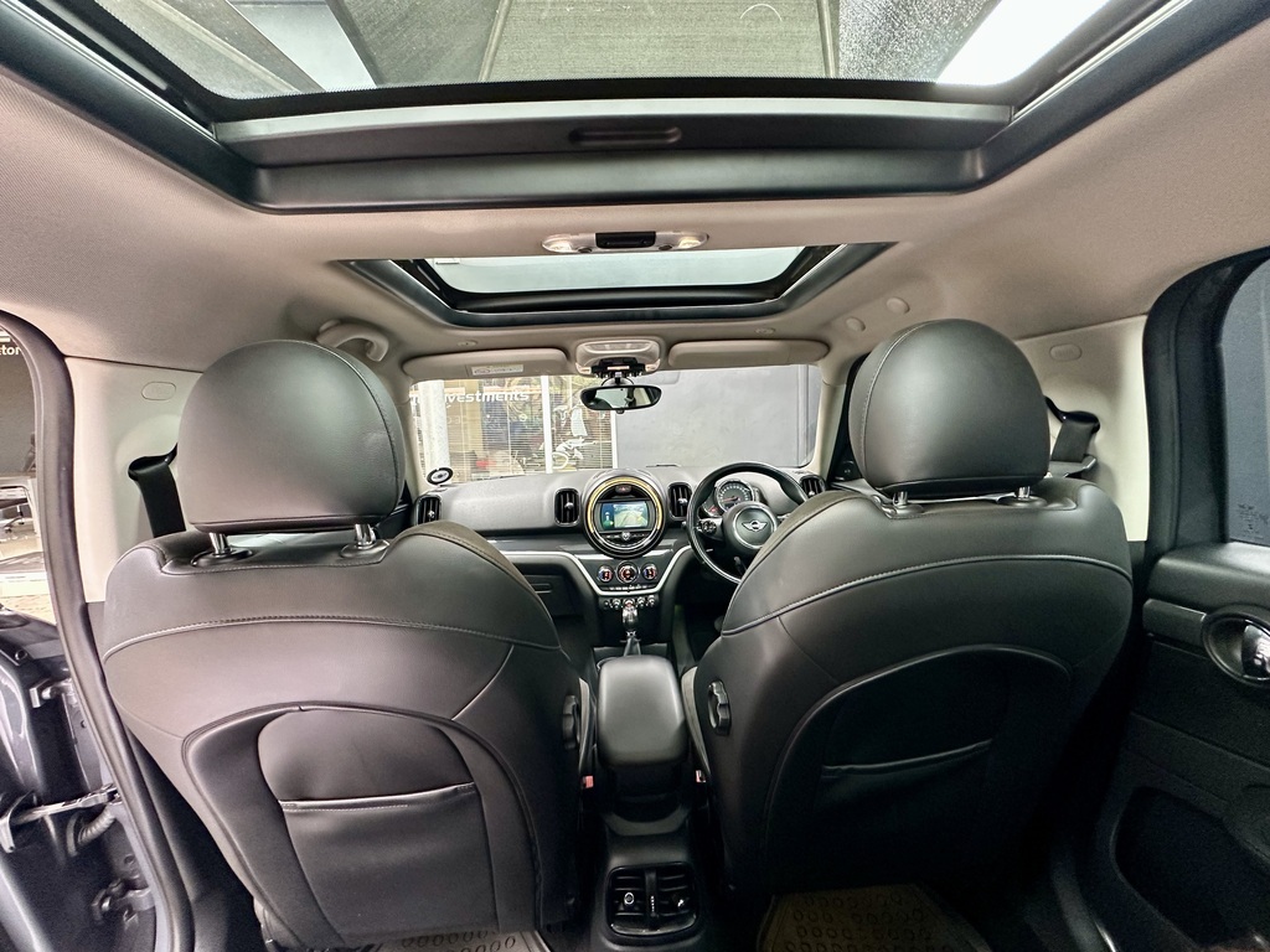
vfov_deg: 85.7
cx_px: 635
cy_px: 476
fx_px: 514
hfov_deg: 102.1
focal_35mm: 14
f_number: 2.2
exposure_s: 1/84
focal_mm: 2.22
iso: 320
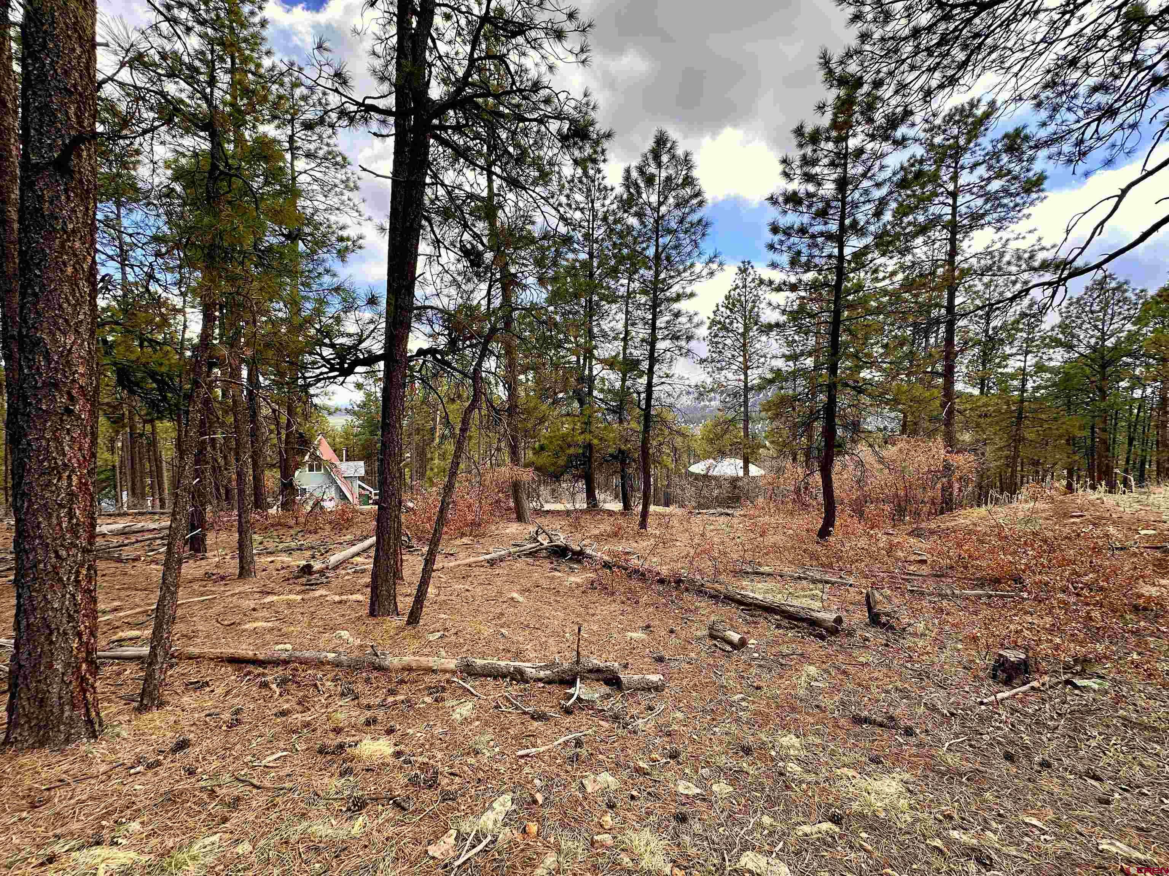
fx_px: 473
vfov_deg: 85.7
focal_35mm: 14
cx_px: 584
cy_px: 438
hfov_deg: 102.1
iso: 40
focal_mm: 2.22
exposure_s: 1/291
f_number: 2.2
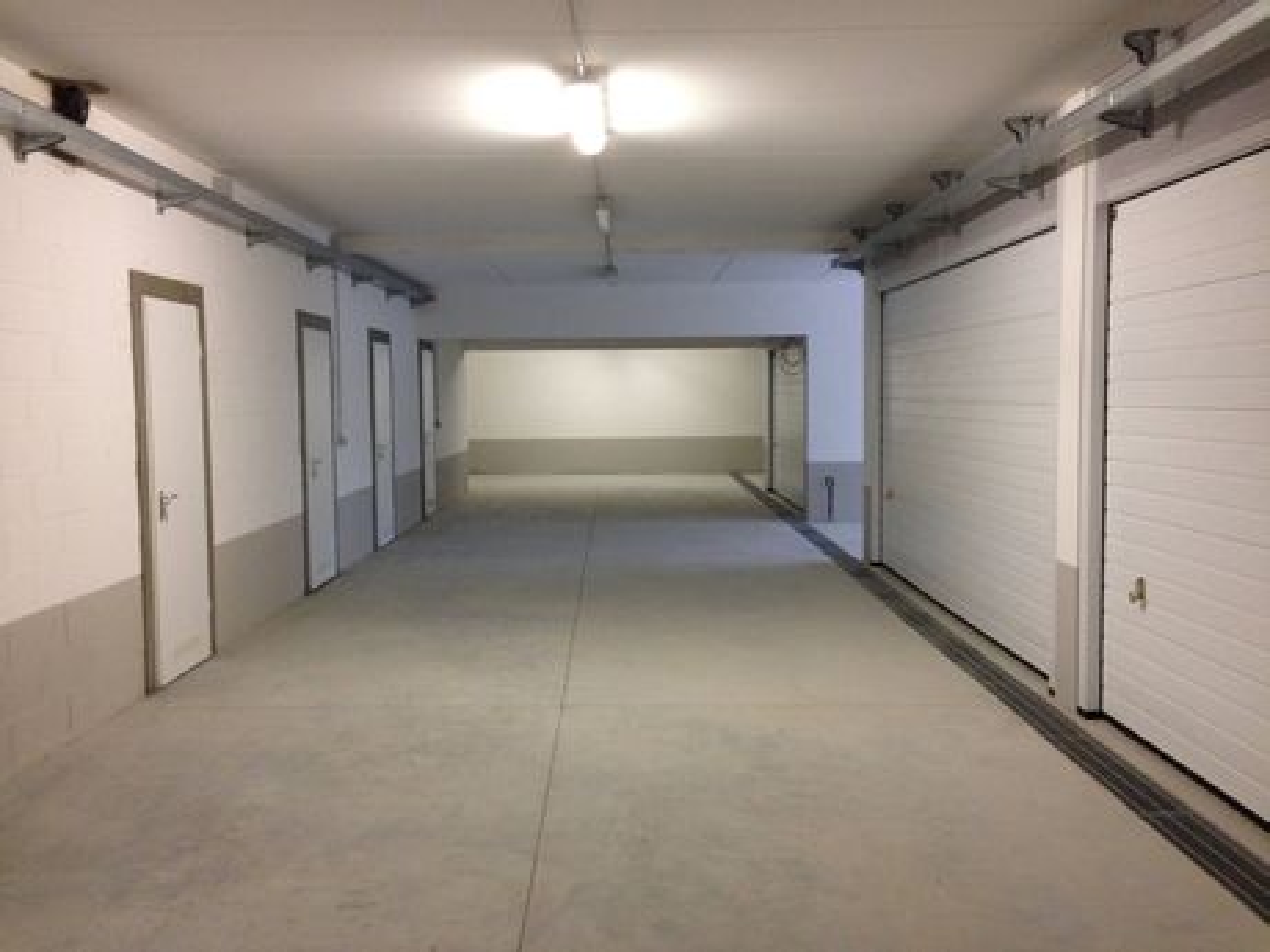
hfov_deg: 55.4
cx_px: 635
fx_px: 1211
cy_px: 476
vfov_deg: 42.9
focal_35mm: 33
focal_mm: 4.12
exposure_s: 1/20
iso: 160
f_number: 2.4
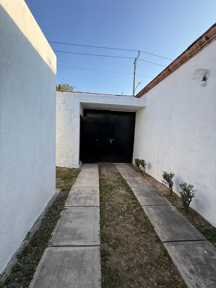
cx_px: 108
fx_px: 116
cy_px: 144
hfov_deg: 85.7
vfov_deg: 102.1
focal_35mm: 14
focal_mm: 2.22
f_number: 2.2
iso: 50
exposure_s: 1/479
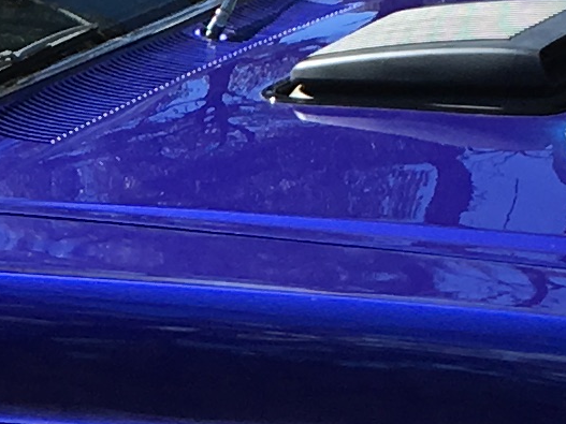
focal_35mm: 222
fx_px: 3629
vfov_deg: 6.6
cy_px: 623
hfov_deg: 8.8
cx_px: -177
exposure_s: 1/785
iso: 25
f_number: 2.2
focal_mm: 4.15
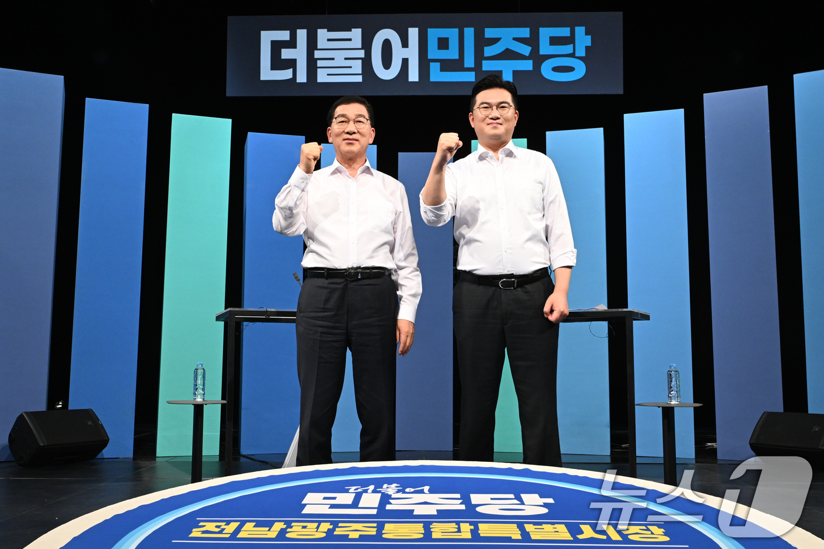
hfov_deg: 57.2
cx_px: 412
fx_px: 755
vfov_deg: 40.0
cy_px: 274
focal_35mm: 33
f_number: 5.6
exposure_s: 1/100
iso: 2000
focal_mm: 22
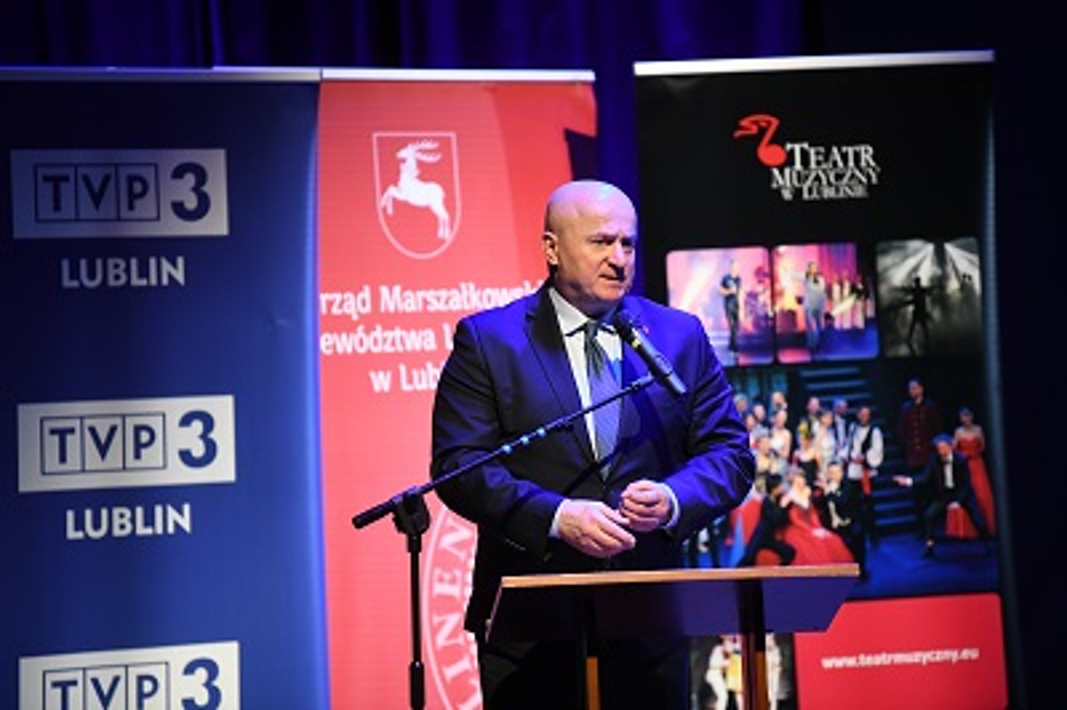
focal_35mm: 185
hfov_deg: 11.1
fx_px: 5479
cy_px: 355
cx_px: 534
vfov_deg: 7.4
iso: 2500
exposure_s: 1/160
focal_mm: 185
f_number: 2.8
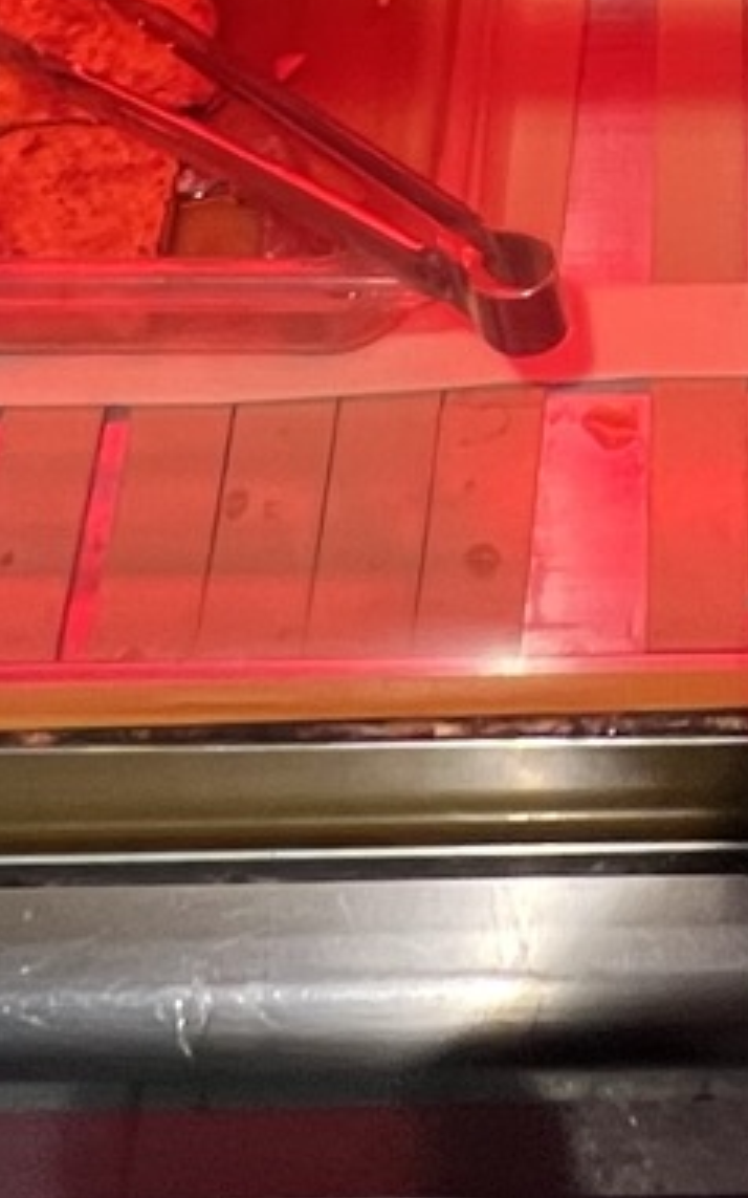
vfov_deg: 20.5
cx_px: 792
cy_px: -906
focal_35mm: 74
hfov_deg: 17.1
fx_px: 2415
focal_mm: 1.57
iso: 125
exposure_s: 1/120
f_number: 1.8
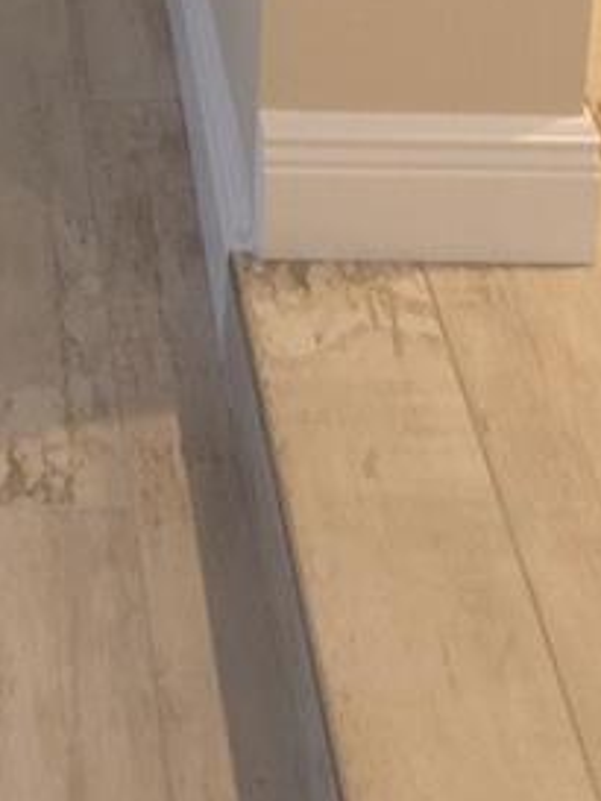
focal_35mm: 101
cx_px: -117
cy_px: -672
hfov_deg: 14.2
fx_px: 2336
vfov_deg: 16.2
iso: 320
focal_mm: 5.4
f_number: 1.8
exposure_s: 1/60
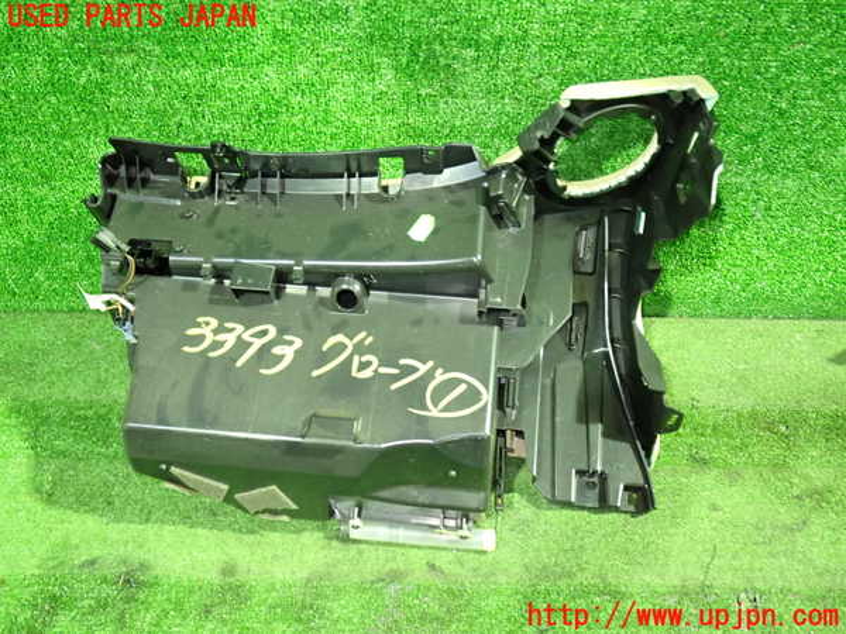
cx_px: 423
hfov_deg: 60.0
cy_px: 317
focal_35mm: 30
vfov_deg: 46.8
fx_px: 733
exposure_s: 1/10
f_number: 2.3
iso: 800
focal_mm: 5.4
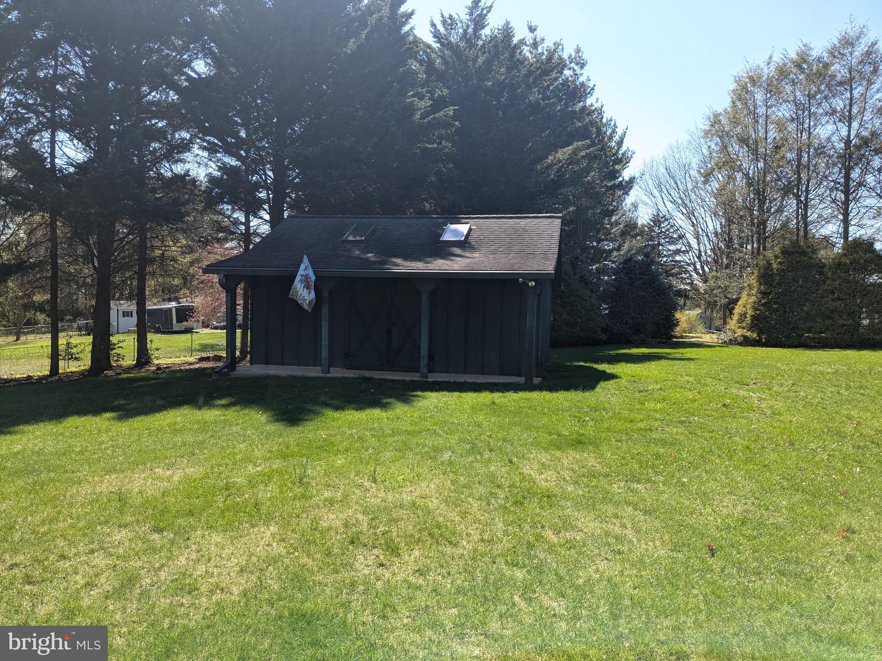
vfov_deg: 51.4
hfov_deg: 65.3
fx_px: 688
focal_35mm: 27
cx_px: 441
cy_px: 330
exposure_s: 1/975
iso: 49
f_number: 1.73
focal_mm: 4.38
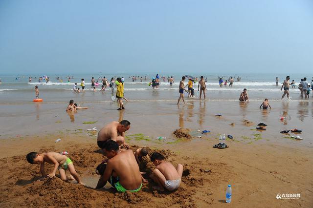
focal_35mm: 28
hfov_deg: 65.5
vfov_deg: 46.4
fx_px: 243
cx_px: 156
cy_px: 104
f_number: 5
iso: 200
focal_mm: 28
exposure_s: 1/2000
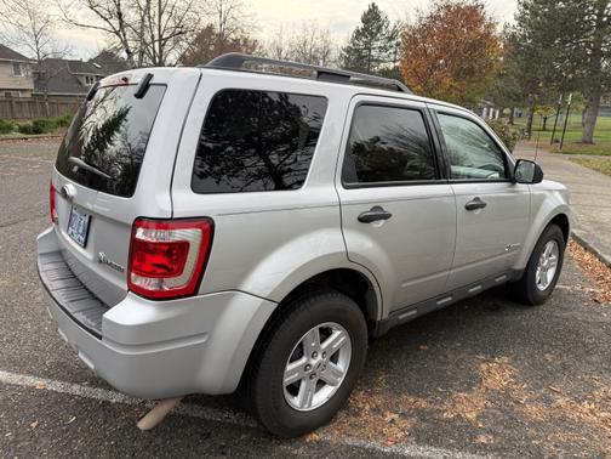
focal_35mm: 24
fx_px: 424
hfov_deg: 71.6
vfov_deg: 56.8
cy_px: 230
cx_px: 306
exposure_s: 1/909
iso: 80
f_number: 1.78
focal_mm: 6.76
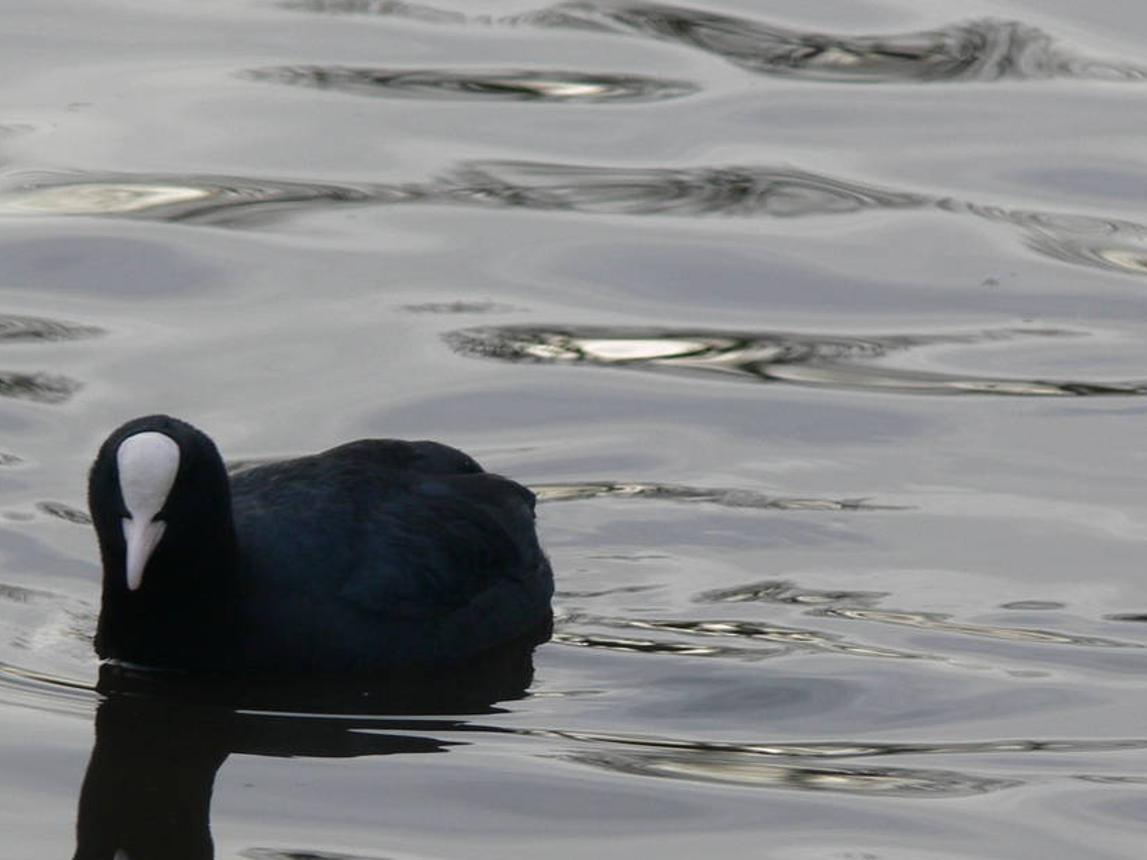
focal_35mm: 813
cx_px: 279
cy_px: 547
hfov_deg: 2.4
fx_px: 26935
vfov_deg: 1.8
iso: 80
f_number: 5.6
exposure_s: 1/125
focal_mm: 88.8
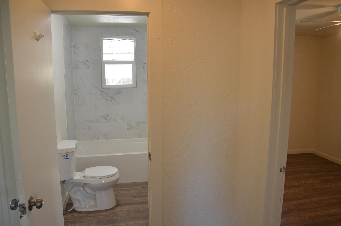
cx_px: 170
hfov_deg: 67.5
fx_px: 255
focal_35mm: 27
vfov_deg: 47.7
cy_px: 113
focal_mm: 18
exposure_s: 1/60
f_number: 4
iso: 560
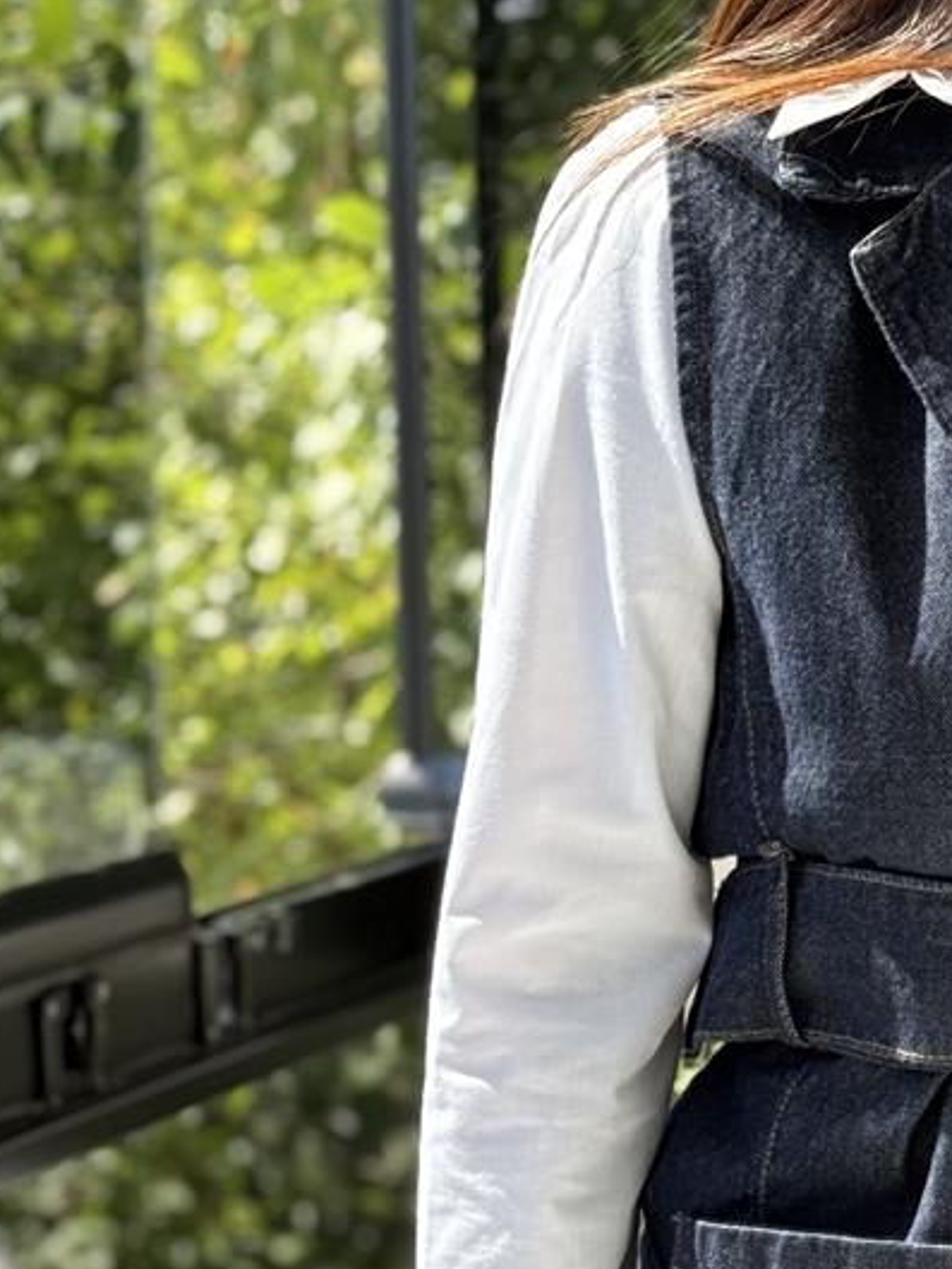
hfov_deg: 12.0
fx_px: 4435
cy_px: 716
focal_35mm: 121
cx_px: 1182
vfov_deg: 16.3
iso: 80
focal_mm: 6.76
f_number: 1.78
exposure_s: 1/561
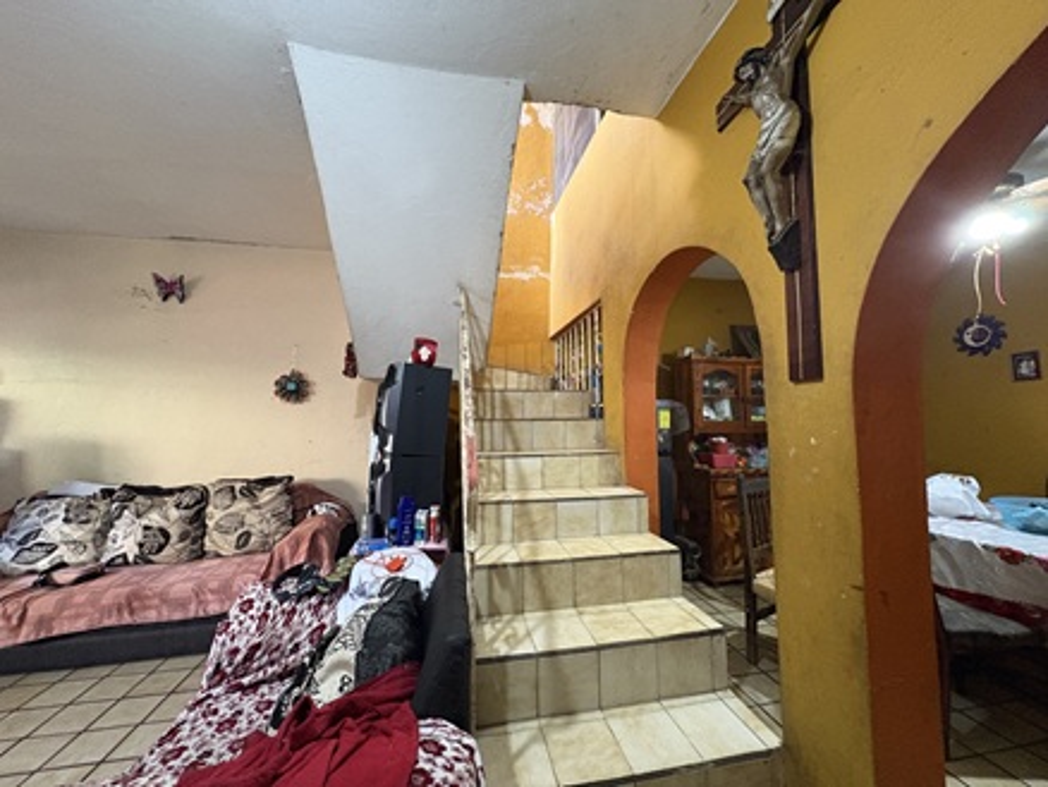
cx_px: 524
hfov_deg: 102.0
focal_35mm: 14
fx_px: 424
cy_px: 394
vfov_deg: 85.7
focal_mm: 2.22
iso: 640
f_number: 2.2
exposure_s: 1/40
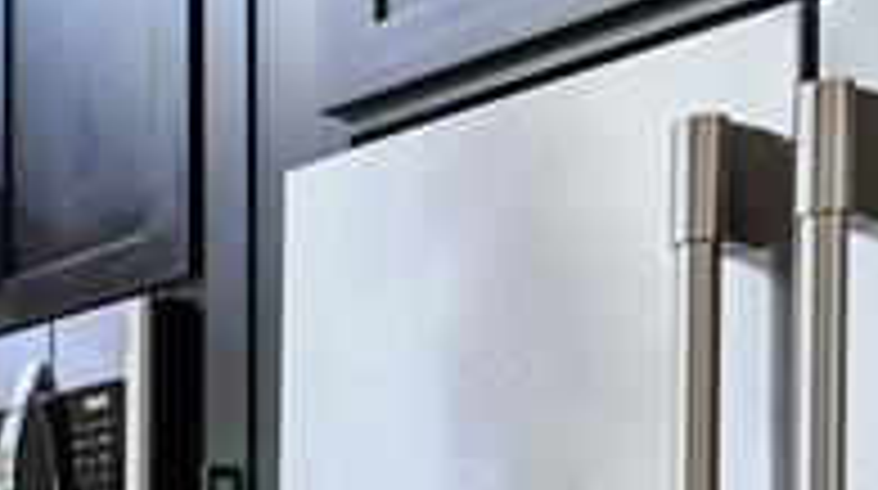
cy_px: 800
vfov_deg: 12.8
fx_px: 2046
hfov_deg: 19.9
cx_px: -552
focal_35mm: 88
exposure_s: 1/5
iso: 400
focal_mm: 16
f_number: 7.1
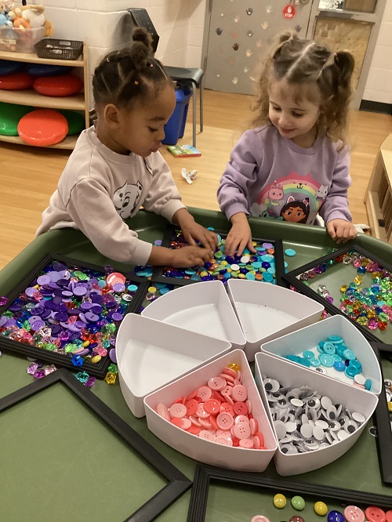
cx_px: 196
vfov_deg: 58.3
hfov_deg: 45.5
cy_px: 261
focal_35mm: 31
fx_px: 468
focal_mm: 3.3
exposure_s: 1/30
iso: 500
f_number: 2.4
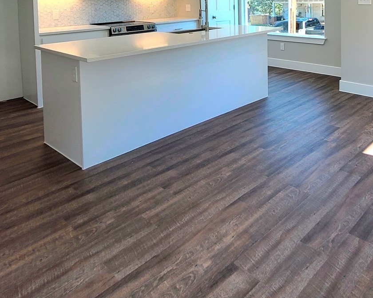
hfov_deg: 59.4
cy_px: 16
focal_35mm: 29
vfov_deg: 44.3
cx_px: 242
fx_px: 320
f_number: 2.2
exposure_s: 1/120
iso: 64
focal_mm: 2.2
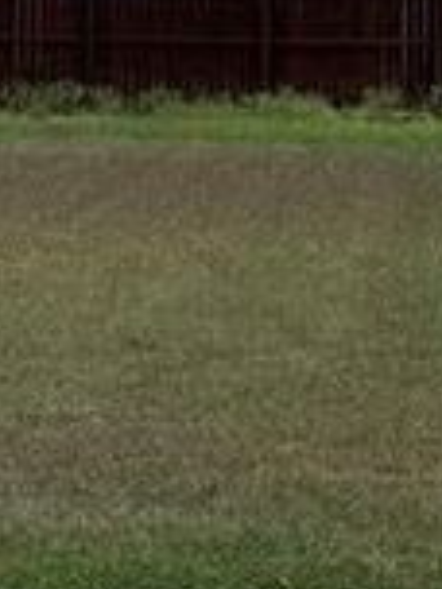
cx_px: -27
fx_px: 3575
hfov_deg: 7.0
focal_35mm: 210
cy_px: -114
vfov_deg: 9.3
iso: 64
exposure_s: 1/10526
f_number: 1.78
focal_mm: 6.76
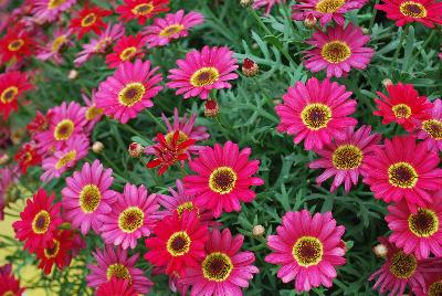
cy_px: 148
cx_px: 221
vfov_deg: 22.7
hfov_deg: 33.4
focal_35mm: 60
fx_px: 738
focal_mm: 40
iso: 200
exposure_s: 1/125
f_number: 5.6
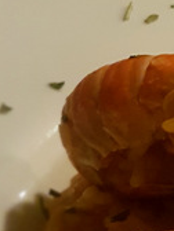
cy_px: 94
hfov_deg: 13.9
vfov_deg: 19.8
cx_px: 273
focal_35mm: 99
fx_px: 664
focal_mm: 4.2
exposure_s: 1/10
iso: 400
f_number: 1.7
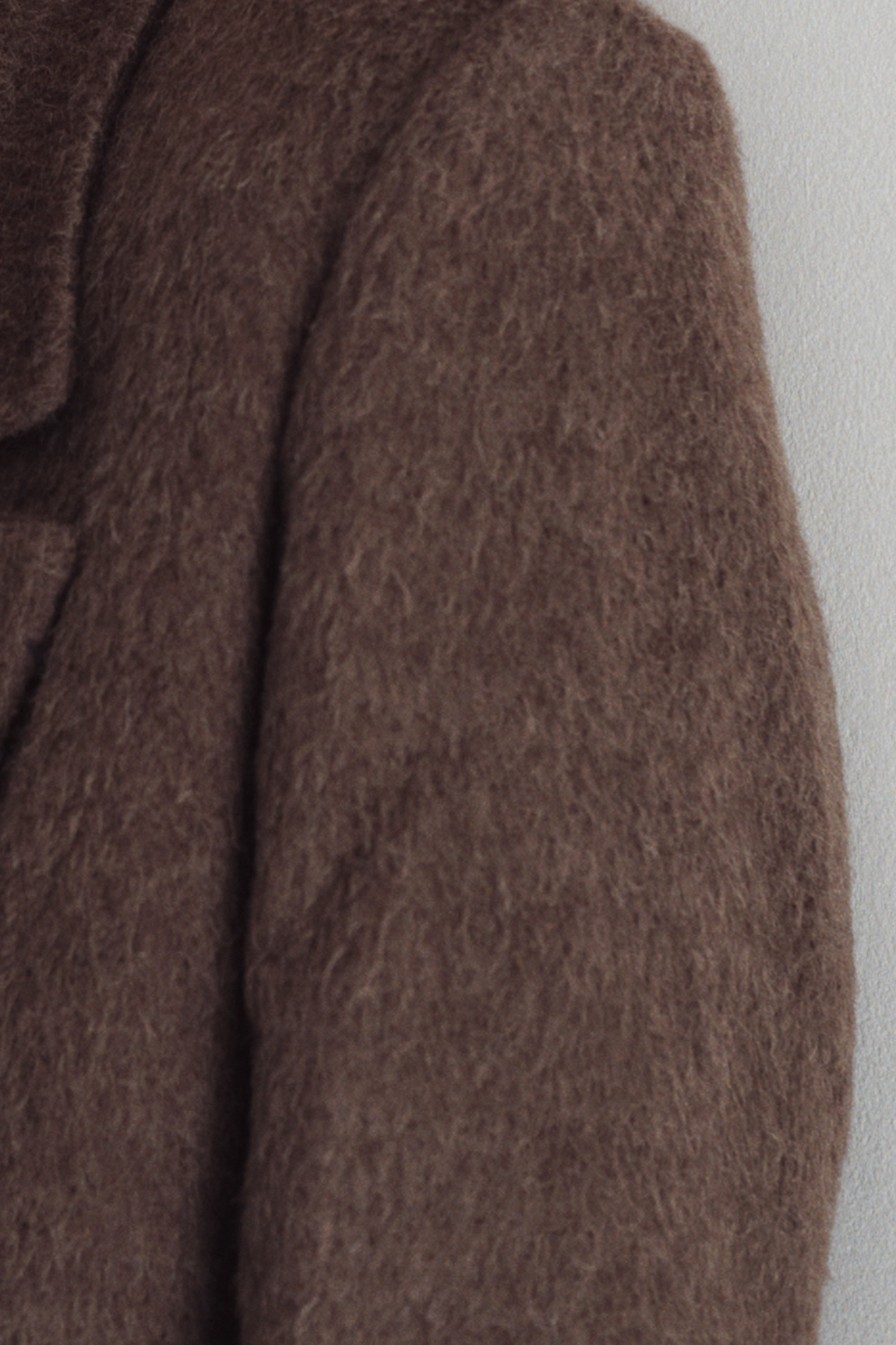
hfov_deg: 11.5
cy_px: 226
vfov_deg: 17.2
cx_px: 81
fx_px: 4405
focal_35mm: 118
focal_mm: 35
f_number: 2.8
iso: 320
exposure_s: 1/150
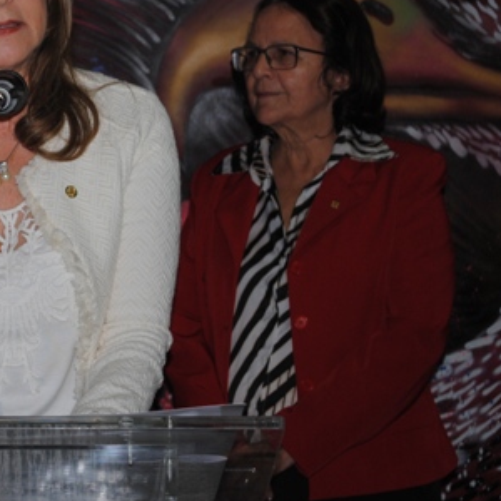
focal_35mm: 150
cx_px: -8
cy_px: 159
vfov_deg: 11.6
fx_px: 2455
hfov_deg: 11.5
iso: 200
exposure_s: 1/60
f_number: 5.6
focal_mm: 55
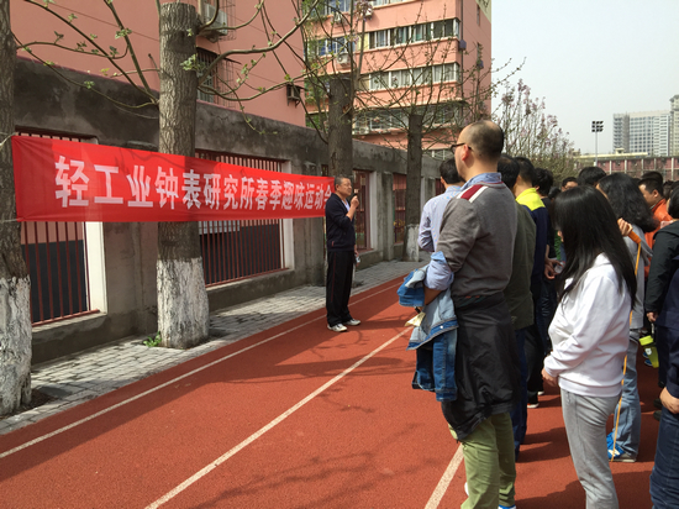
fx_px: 569
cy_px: 254
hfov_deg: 61.7
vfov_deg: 48.2
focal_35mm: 29
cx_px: 340
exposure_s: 1/964
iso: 32
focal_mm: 4.15
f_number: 2.2
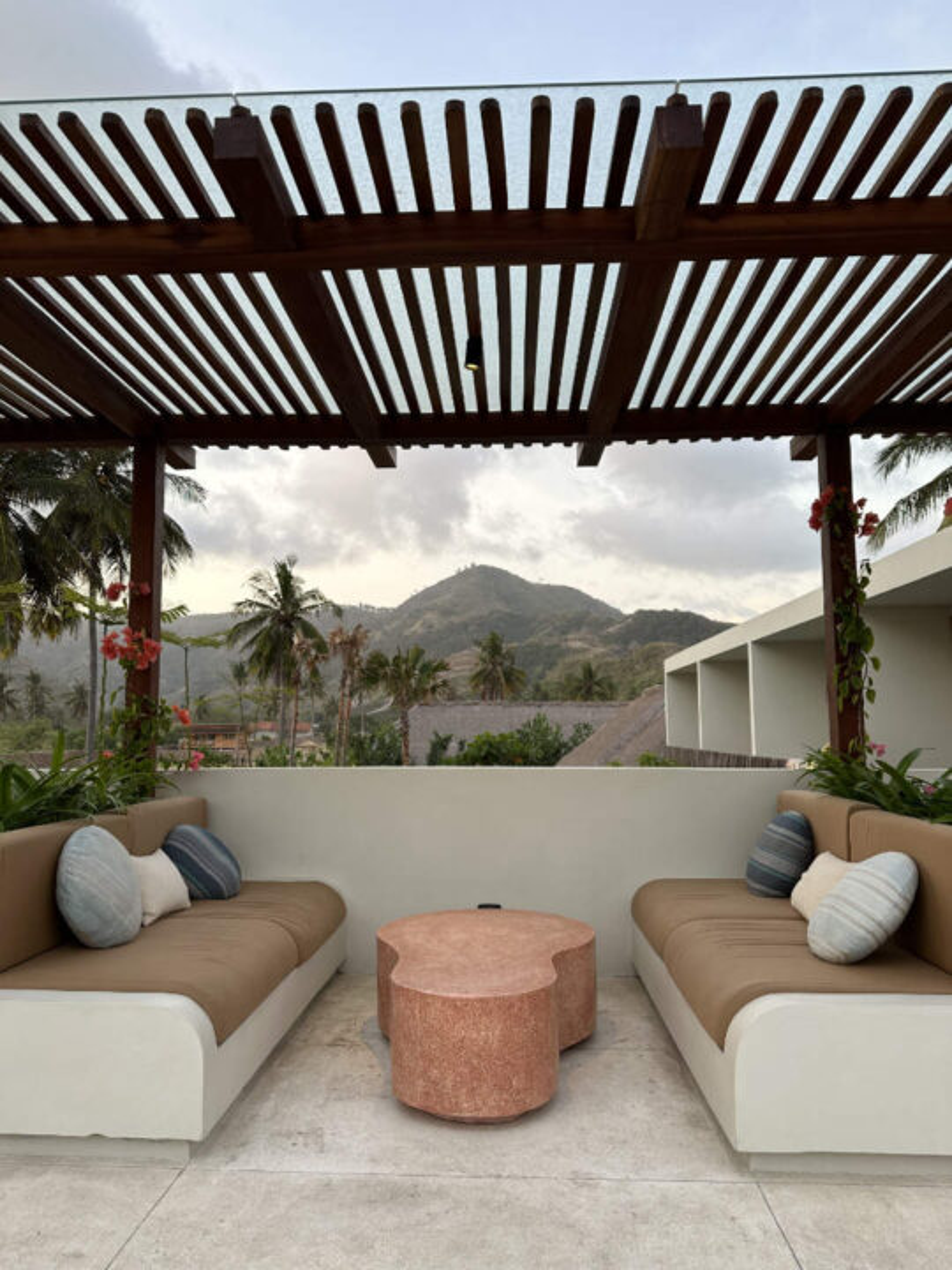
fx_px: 880
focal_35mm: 24
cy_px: 635
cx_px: 476
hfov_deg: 56.8
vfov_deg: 71.6
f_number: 1.8
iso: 80
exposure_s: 1/121
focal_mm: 6.9
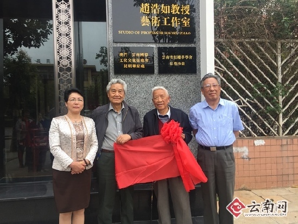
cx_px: 149
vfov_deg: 48.3
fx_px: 250
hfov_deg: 61.6
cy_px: 112
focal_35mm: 29
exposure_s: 1/206
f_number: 2.2
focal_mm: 4.15
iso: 32
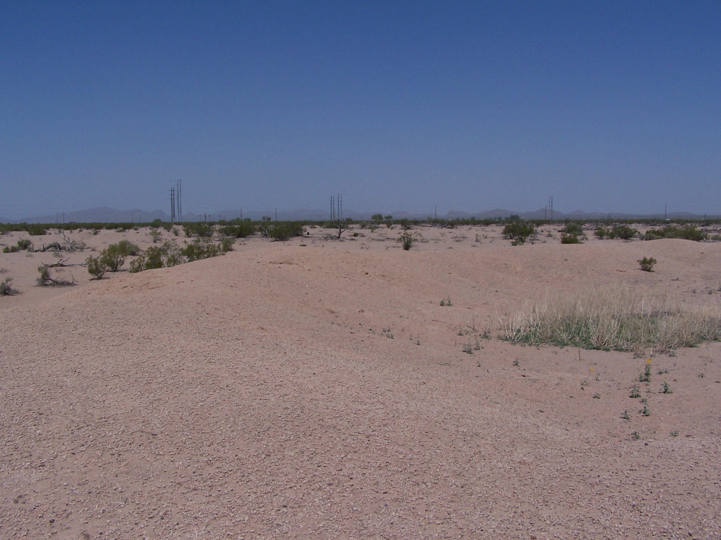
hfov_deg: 49.0
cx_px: 360
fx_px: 791
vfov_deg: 37.7
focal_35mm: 38
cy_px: 270
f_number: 5.6
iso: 80
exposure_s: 1/1600
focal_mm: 6.3
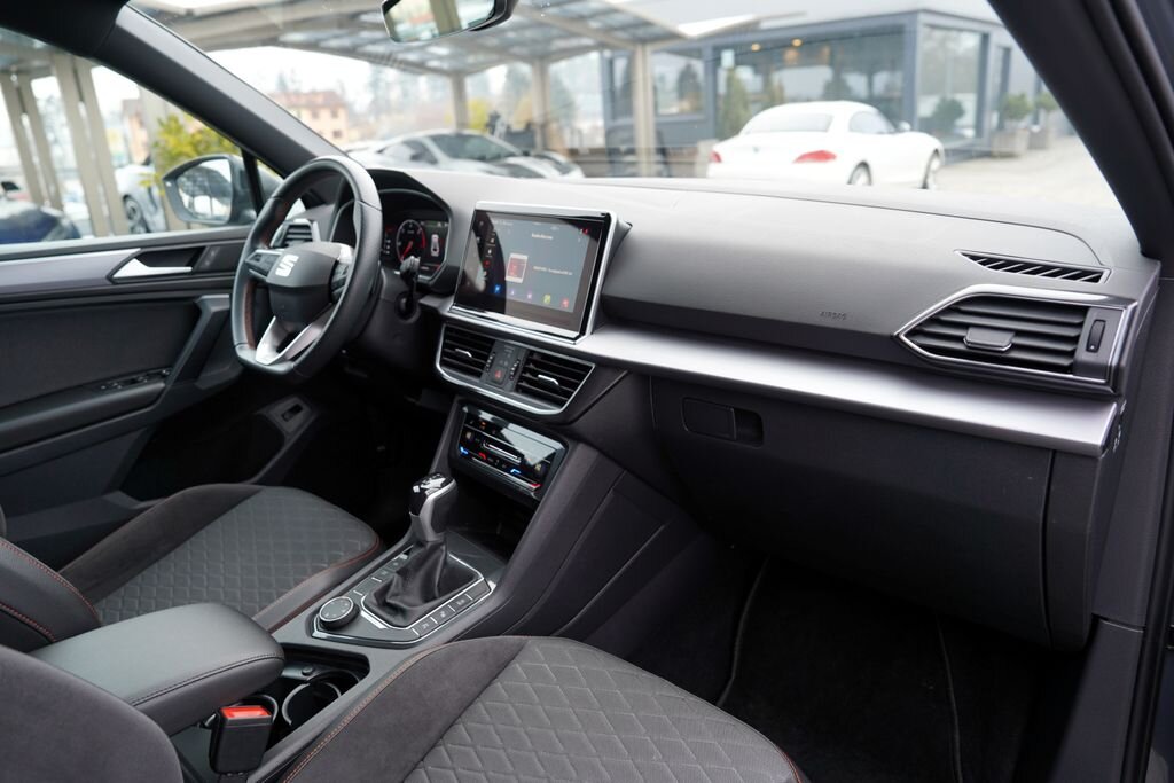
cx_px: 587
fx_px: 783
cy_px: 392
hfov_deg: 73.7
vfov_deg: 53.1
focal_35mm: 24
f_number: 4
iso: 100
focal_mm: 24
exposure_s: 1/50
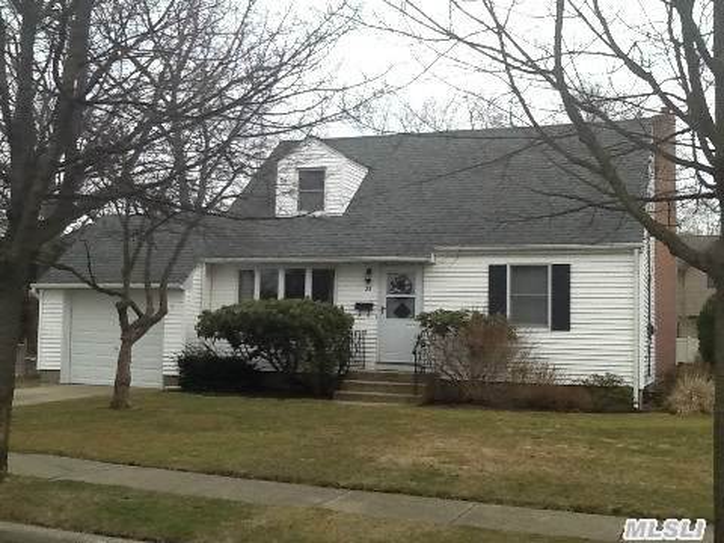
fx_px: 920
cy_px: 272
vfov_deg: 32.9
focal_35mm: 44
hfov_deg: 42.9
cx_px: 362
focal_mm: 2.03
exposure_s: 1/300
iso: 40
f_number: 2.4
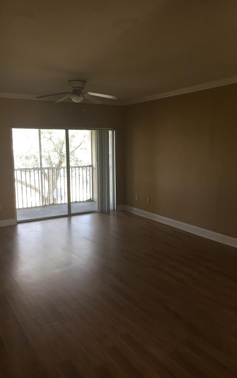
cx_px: 129
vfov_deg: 61.2
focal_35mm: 31
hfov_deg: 40.6
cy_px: 188
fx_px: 320
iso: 64
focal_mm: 4.15
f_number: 2.2
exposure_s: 1/30
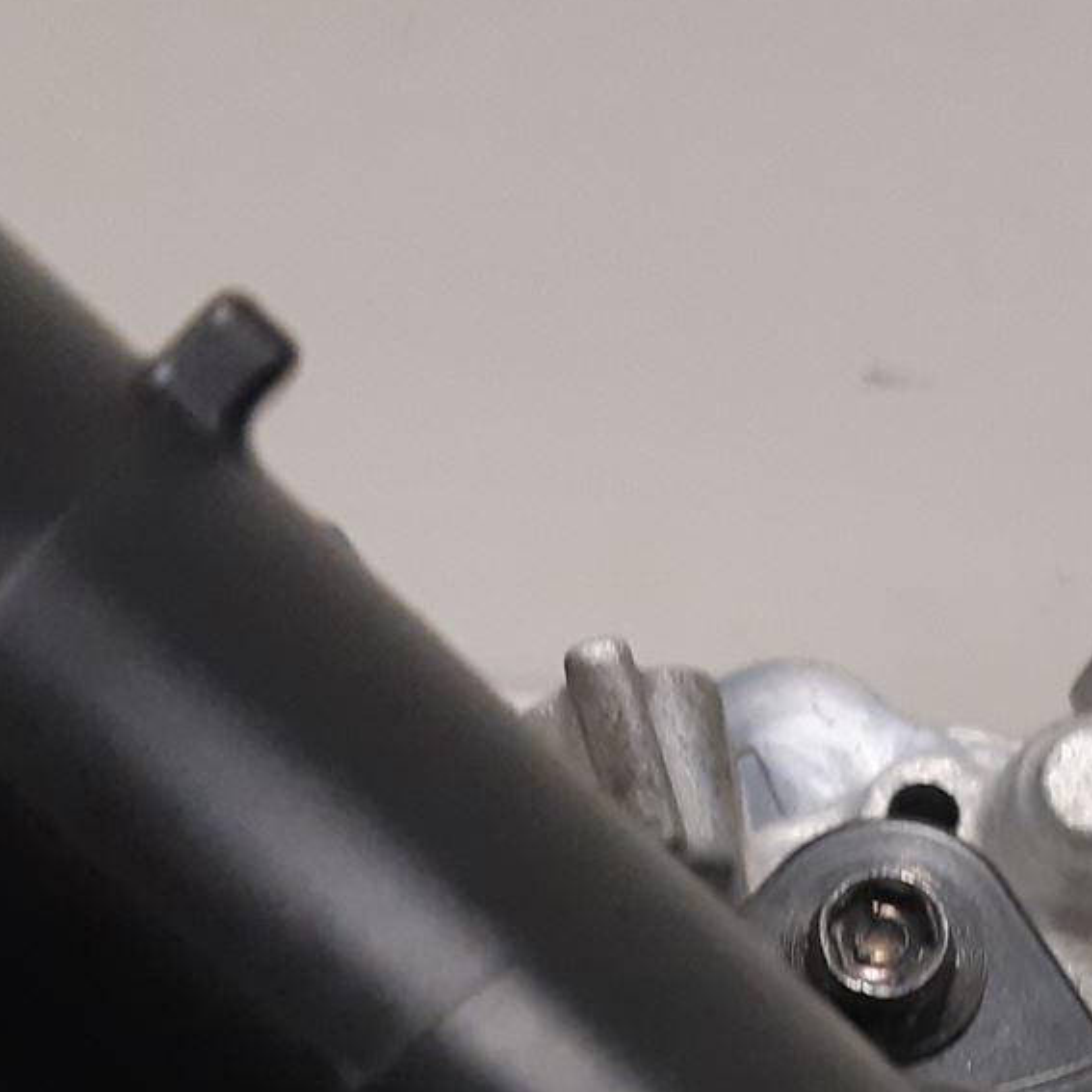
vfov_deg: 19.7
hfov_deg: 20.5
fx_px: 2962
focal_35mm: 83
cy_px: 1281
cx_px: 978
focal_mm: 3.93
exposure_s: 1/60
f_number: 1.7
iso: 250
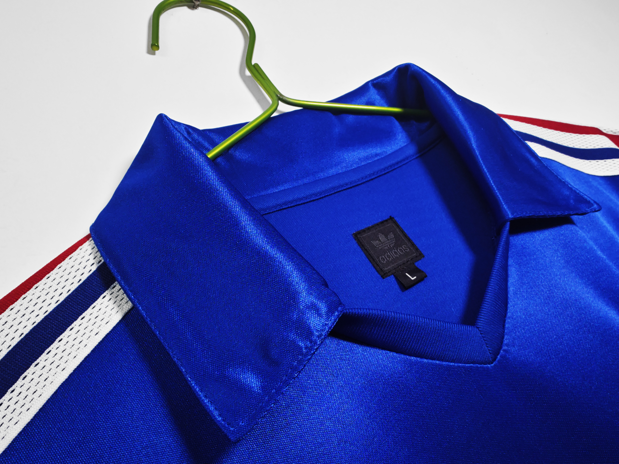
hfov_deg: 73.9
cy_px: 232
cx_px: 310
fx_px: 411
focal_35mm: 23
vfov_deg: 58.9
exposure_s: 1/50
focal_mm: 2.59
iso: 64
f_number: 2.2
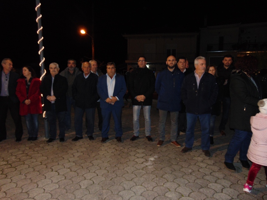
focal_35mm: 25
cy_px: 100
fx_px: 193
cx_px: 134
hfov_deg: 69.4
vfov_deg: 54.9
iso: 200
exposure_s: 1/30
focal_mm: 4.5
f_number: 3
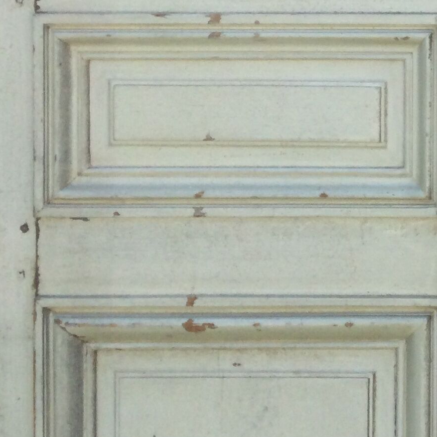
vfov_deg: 16.8
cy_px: 21
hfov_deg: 16.1
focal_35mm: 102
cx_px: 577
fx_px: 1457
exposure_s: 1/356
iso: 25
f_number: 2.4
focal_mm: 3.3
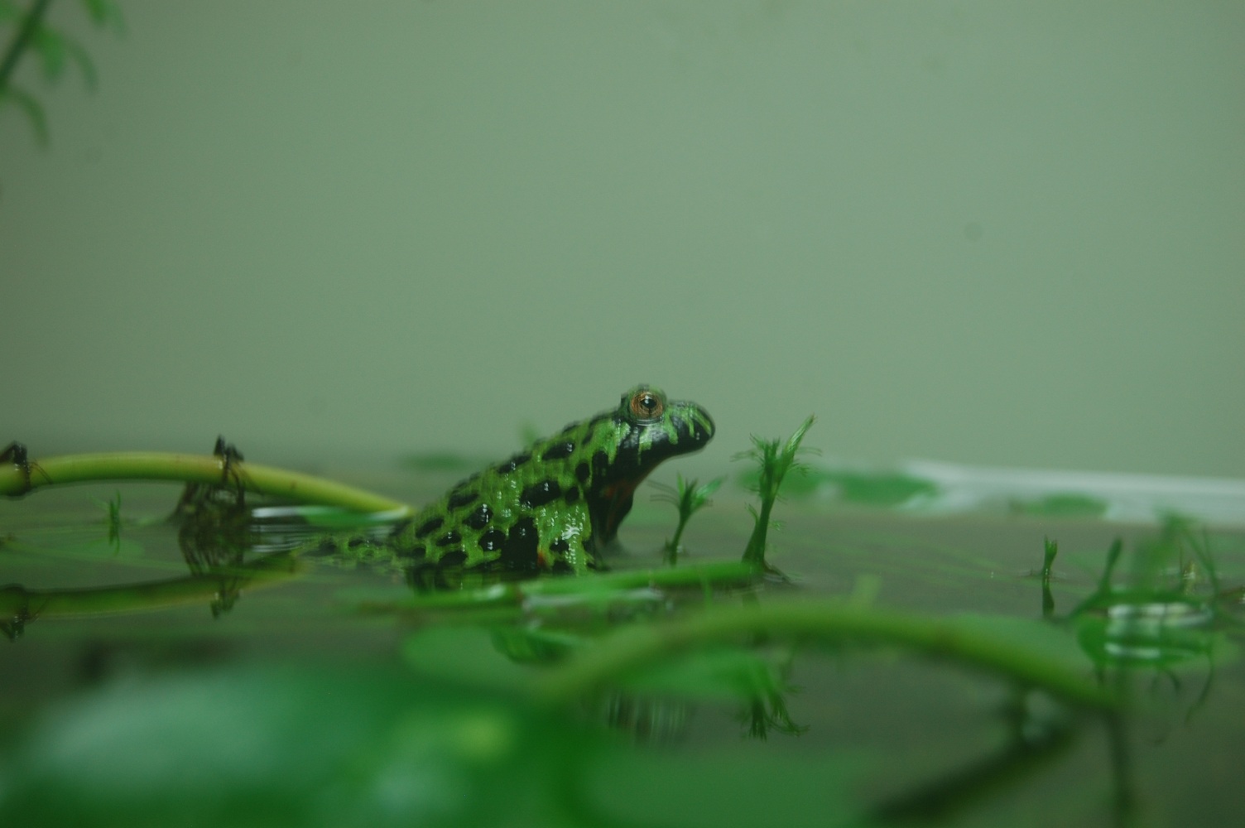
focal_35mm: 82
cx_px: 622
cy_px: 414
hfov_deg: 24.6
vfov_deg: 16.5
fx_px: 2851
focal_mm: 55
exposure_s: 1/6
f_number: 5.6
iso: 200
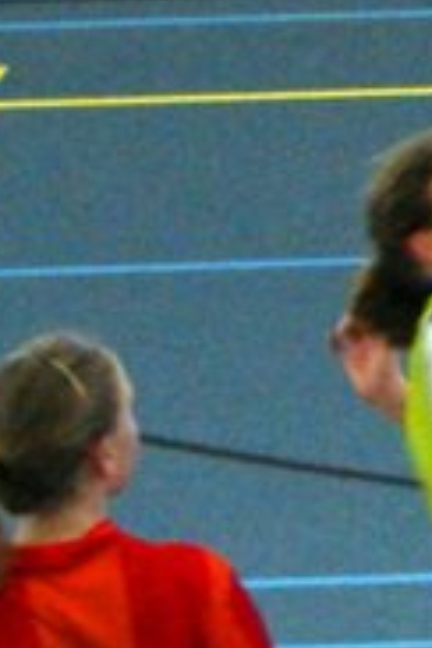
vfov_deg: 7.0
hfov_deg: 4.6
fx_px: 5310
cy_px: 368
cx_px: 797
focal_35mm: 295
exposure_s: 1/100
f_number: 6.3
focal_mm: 30
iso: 800
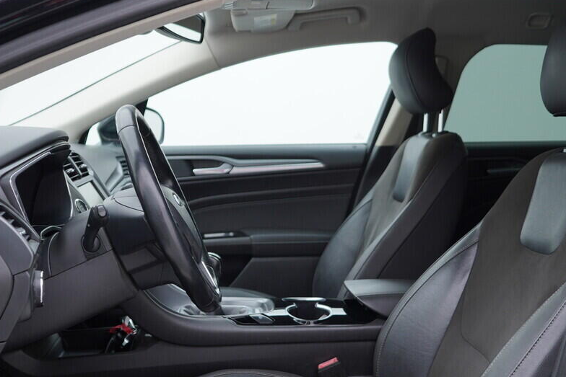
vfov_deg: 28.7
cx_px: 260
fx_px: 739
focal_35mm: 47
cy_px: 186
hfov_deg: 41.9
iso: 125
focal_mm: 24
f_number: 3.2
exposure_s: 1/50
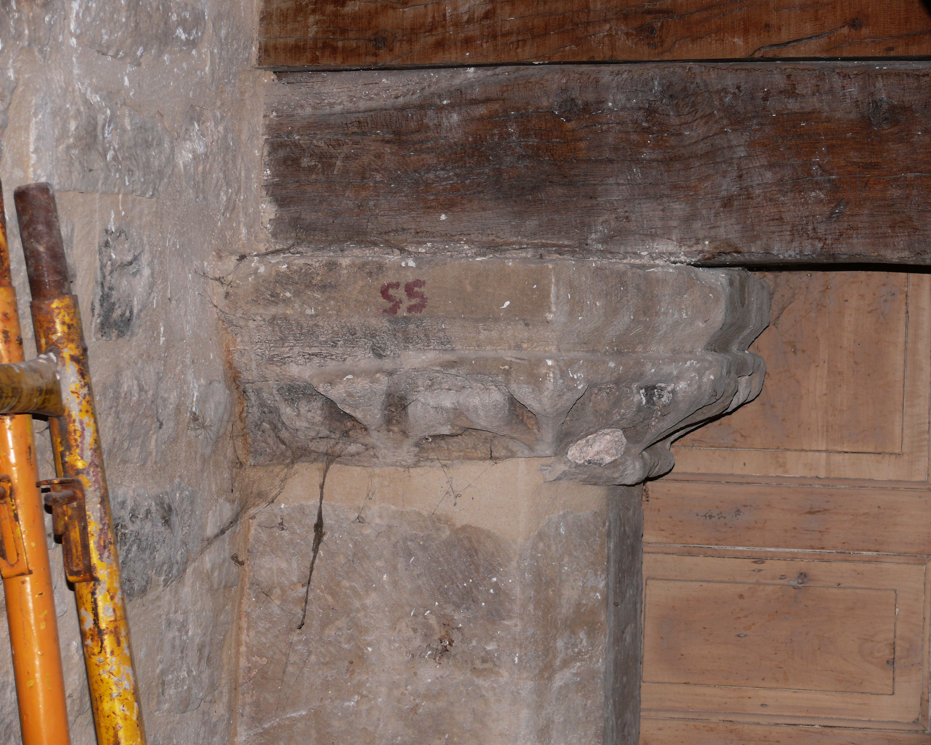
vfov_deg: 15.7
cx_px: 485
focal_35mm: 98
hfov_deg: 19.6
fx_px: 2700
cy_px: 372
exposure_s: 1/30
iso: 100
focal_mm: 19.8
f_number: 3.2
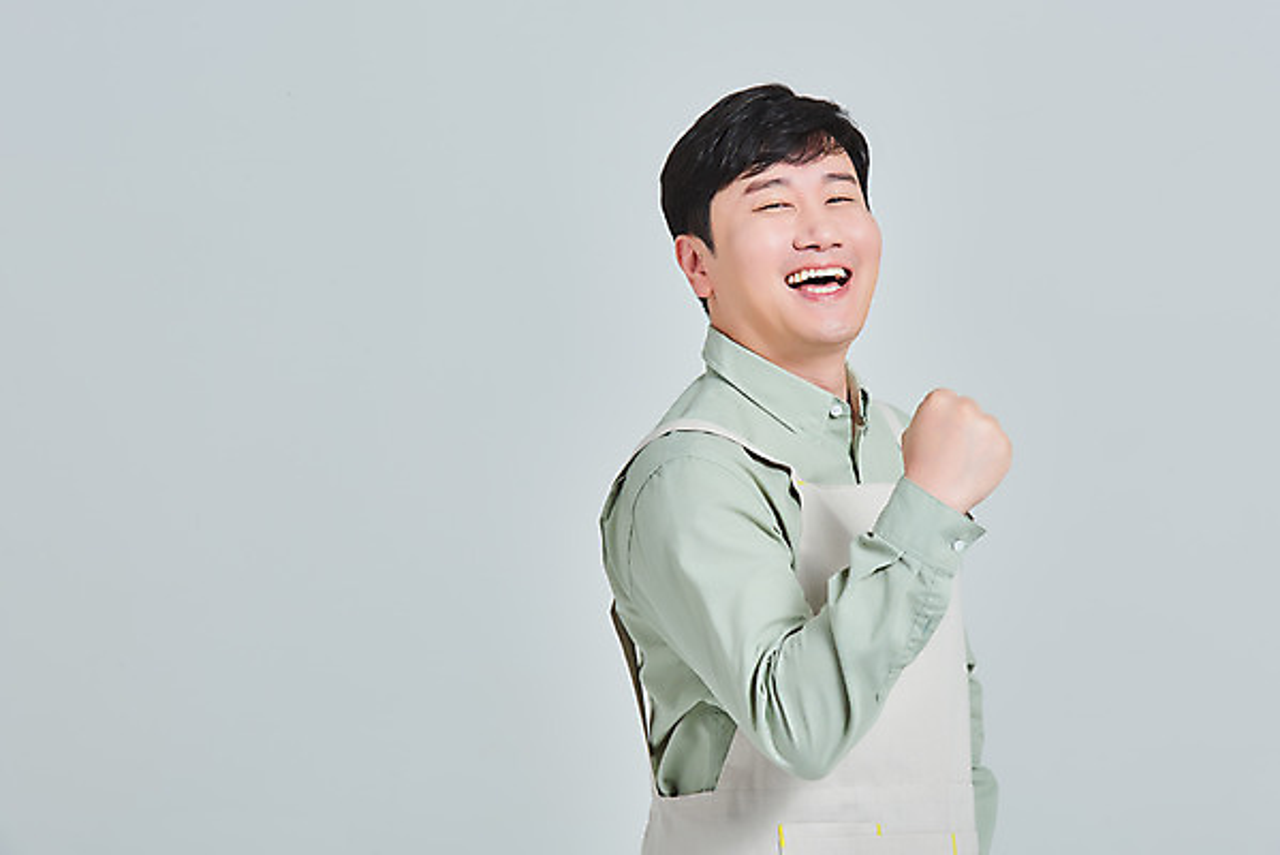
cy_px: 428
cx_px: 640
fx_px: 4446
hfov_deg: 16.4
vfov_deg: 11.0
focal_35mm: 125
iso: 100
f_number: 14
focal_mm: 125
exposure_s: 1/125
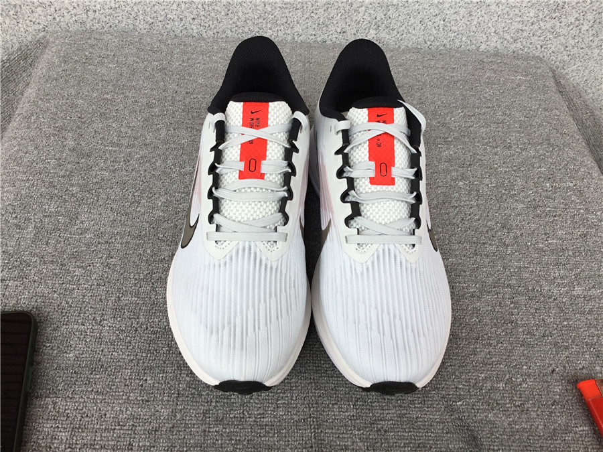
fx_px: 540
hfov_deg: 58.4
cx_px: 302
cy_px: 226
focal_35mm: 31
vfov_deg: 45.4
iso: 25
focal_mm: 3.3
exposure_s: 1/129
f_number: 2.4
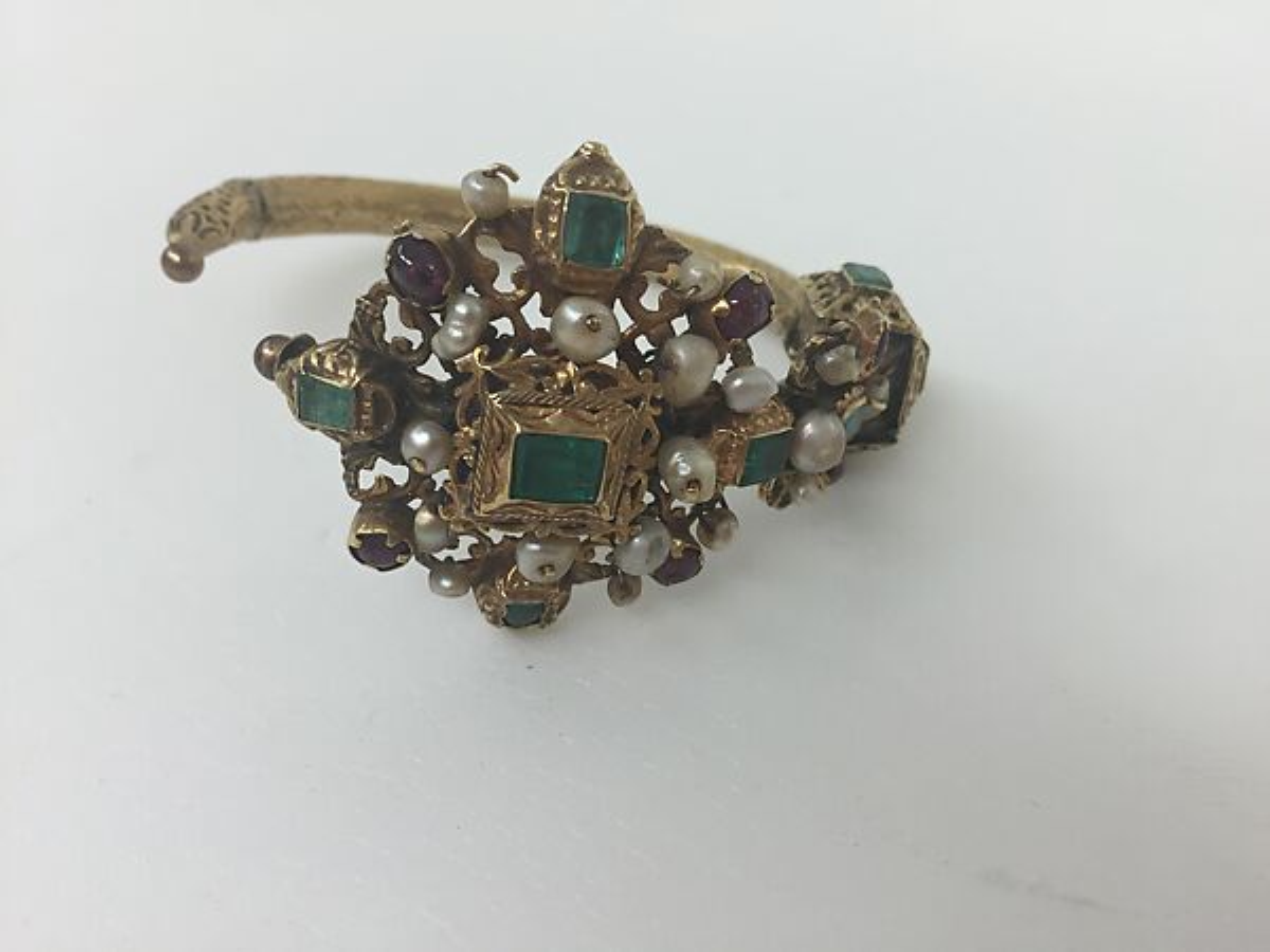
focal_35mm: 29
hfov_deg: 61.7
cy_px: 476
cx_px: 635
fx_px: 1064
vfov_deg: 48.2
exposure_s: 1/40
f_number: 2.2
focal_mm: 4.15
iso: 32
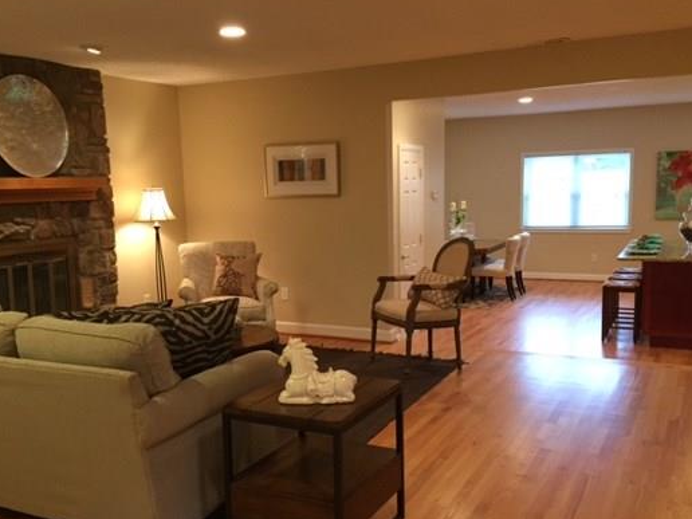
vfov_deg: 39.6
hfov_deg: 51.3
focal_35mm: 36
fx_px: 720
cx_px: 312
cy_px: 287
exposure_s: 1/30
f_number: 2.2
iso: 200
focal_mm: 4.15
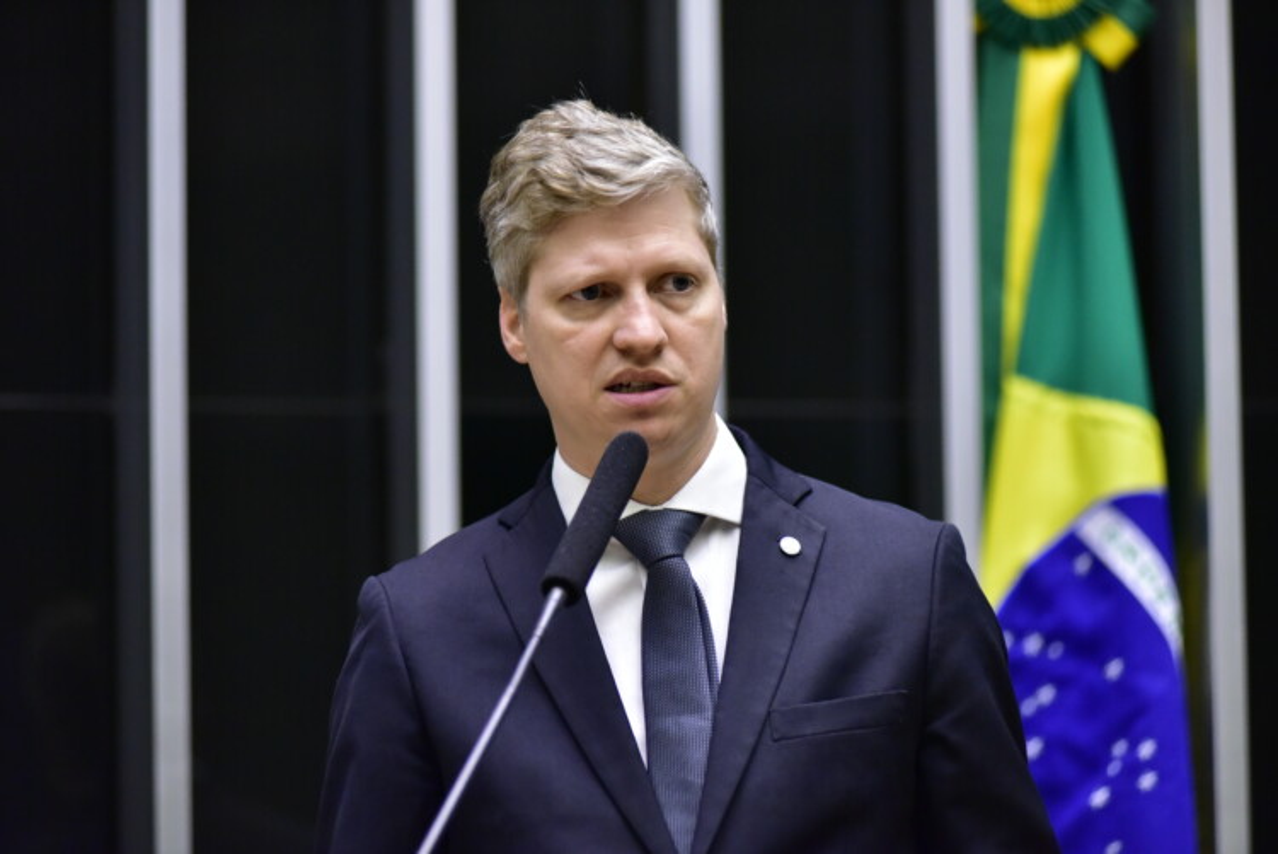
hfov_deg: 12.1
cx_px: 639
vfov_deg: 8.1
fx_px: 6038
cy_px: 427
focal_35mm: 170
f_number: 2.8
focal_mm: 170
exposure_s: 1/160
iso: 4000
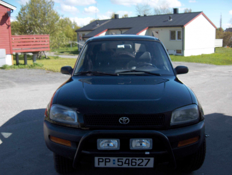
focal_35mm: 39
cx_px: 116
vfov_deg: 36.9
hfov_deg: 47.8
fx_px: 262
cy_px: 88
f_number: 2.8
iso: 100
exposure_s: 1/690
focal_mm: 8
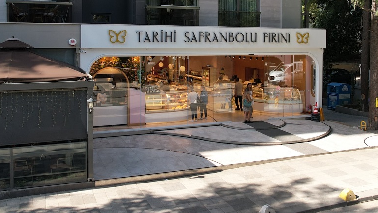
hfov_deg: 76.3
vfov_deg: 47.6
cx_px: 192
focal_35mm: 24
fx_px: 241
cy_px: 91
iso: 100
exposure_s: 1/30
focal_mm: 8.38
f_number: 2.8
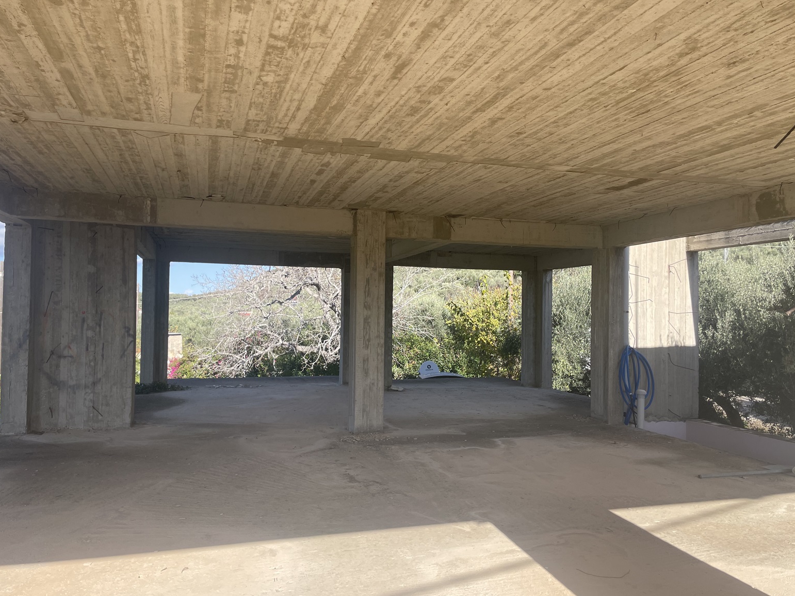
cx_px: 393
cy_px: 303
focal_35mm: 27
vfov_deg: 51.4
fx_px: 620
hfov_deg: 65.3
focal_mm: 4.2
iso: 32
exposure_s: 1/1595
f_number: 1.6
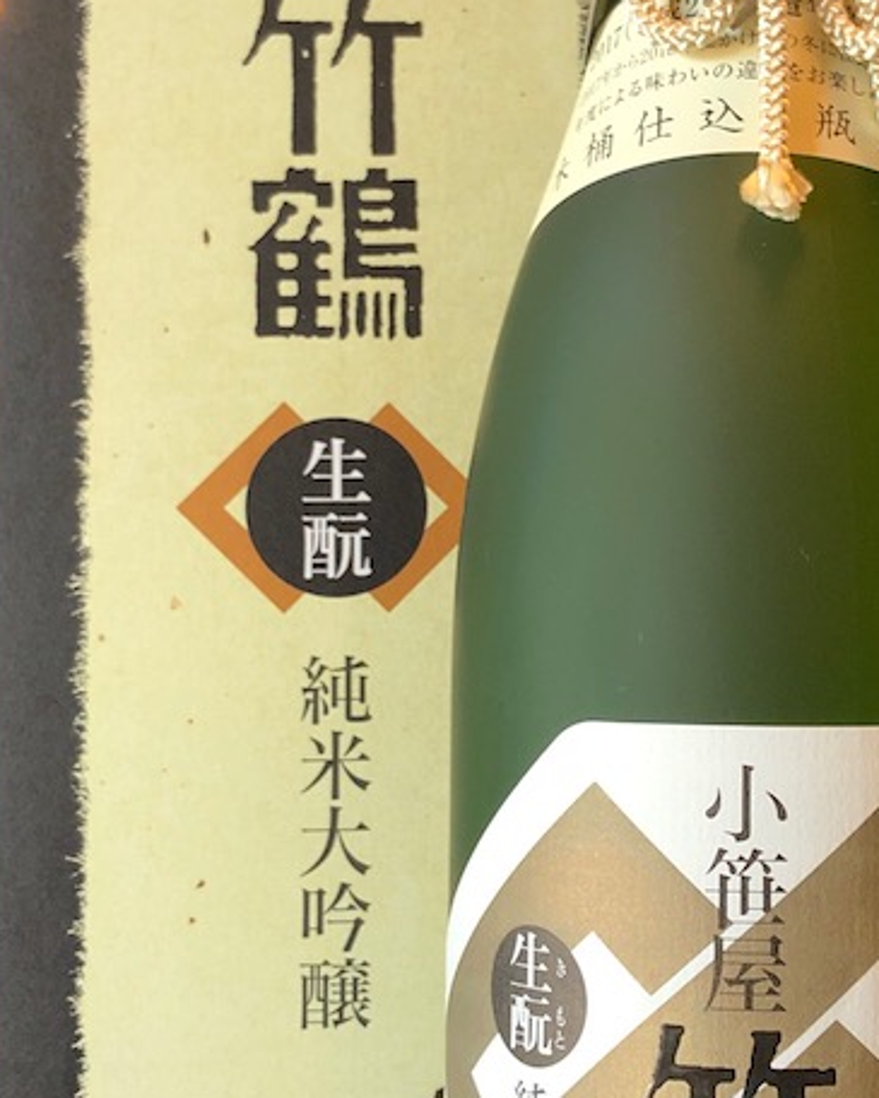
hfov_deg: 22.4
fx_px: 2211
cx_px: 578
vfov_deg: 27.9
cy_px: 510
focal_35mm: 68
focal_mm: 3.99
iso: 32
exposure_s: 1/25
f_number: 1.8
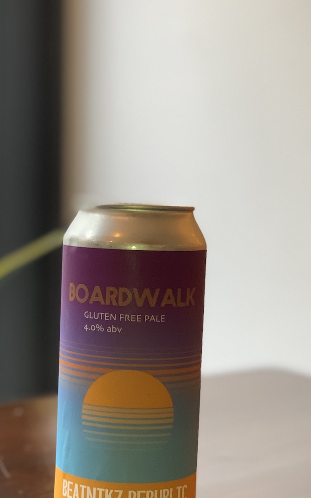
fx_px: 1113
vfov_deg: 25.1
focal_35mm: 82
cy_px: 315
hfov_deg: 15.9
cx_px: 116
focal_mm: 6
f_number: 2.4
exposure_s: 1/50
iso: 100
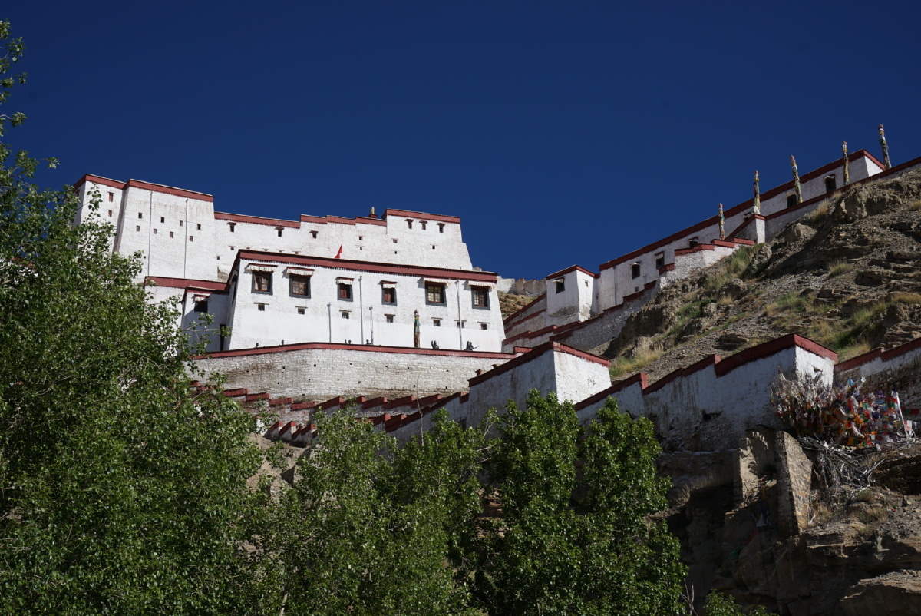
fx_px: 1587
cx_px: 460
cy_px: 308
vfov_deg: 21.9
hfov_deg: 32.4
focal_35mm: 62
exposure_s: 1/500
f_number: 9
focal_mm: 62
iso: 100
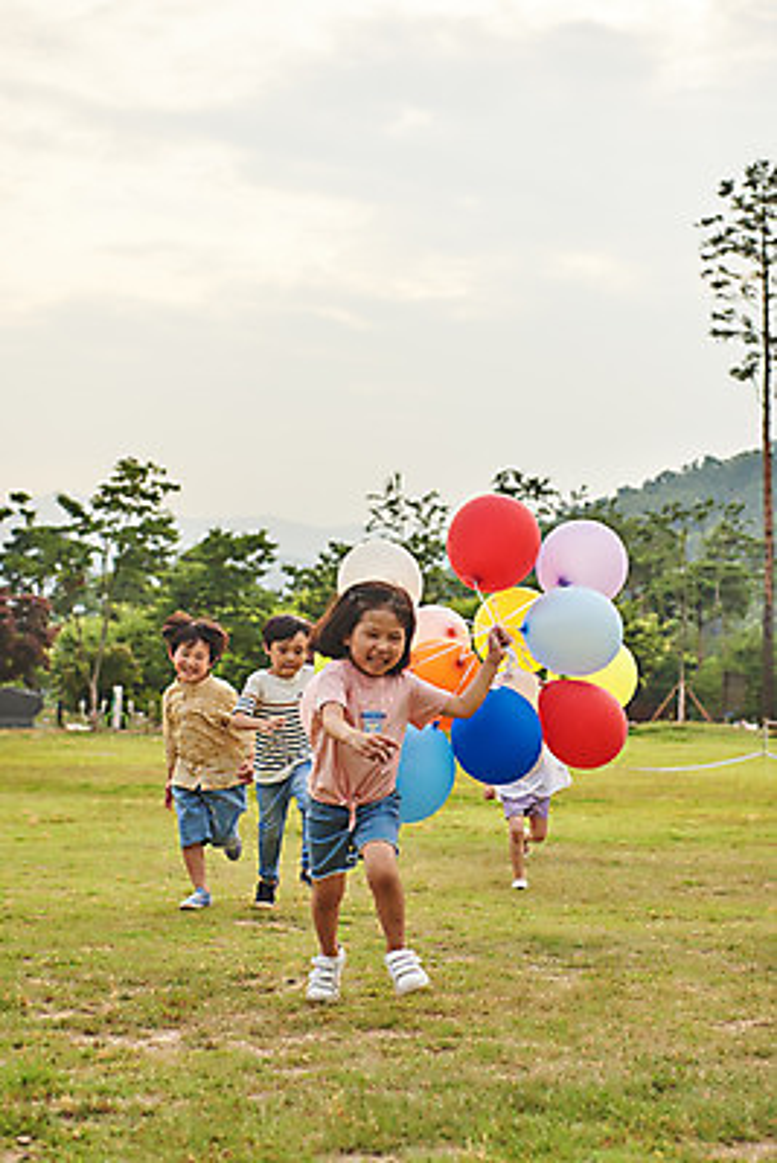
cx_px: 388
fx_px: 1617
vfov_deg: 39.6
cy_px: 582
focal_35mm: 50
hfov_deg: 27.0
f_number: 3.5
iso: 250
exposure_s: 1/3200
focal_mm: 50
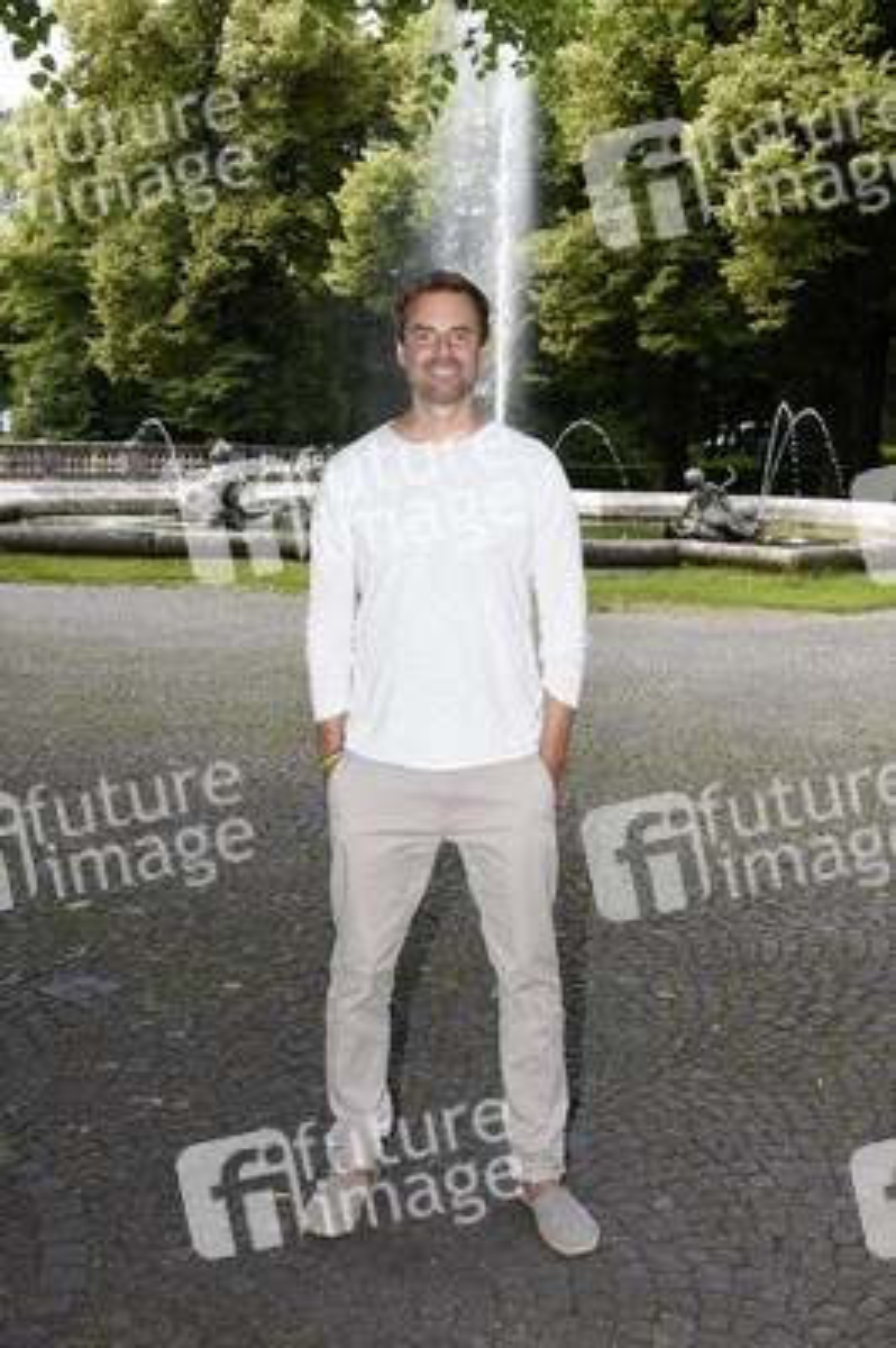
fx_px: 1421
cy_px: 674
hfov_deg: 35.0
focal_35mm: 38
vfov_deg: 50.7
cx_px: 448
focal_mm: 38
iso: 800
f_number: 11
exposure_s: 1/160
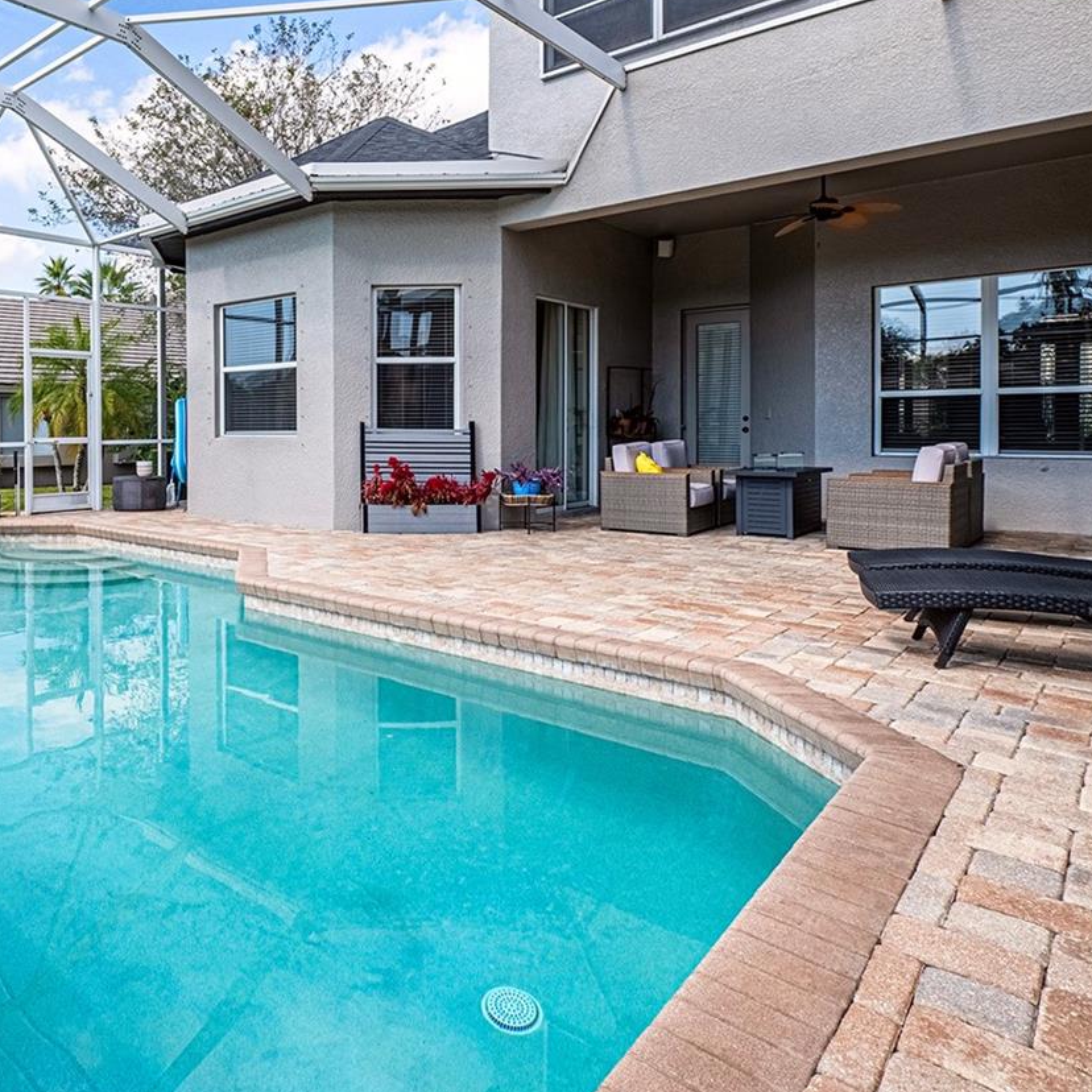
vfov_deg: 66.5
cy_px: 431
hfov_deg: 62.5
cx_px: 245
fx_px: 821
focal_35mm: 23
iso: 400
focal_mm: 14
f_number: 8
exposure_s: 1/8000
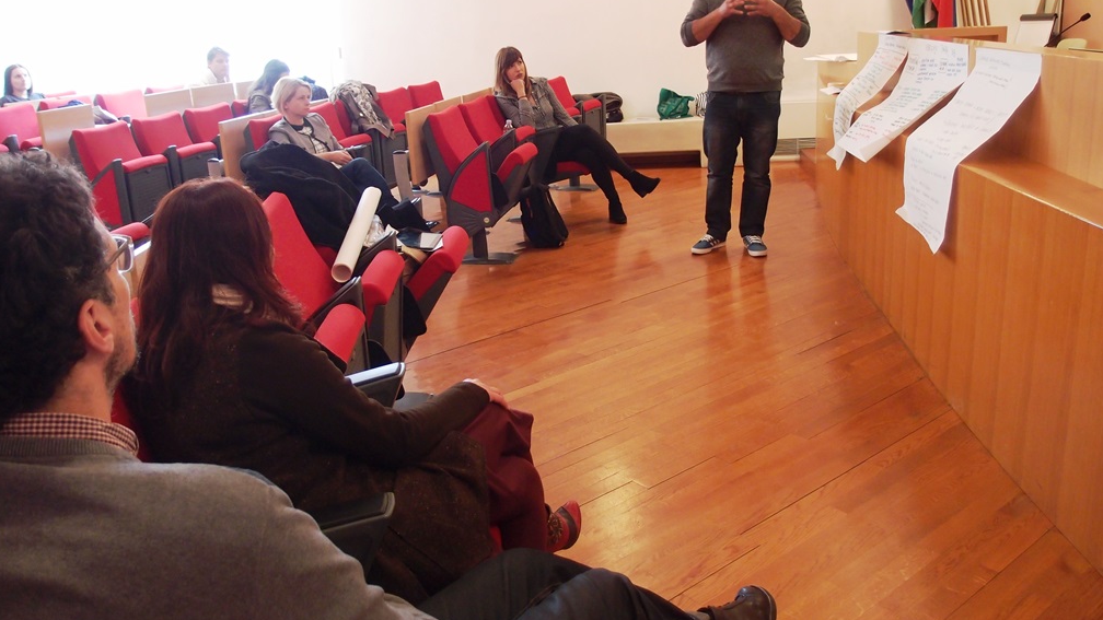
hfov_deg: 62.6
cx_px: 549
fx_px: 907
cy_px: 266
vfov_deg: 37.7
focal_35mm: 31
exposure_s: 1/25
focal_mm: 6
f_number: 1.8
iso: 200
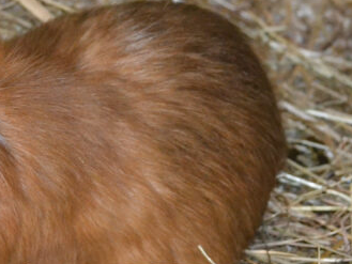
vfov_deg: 3.9
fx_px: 3927
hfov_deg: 5.1
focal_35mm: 386
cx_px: 108
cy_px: 120
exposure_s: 1/60
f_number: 4.5
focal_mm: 86
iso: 3200
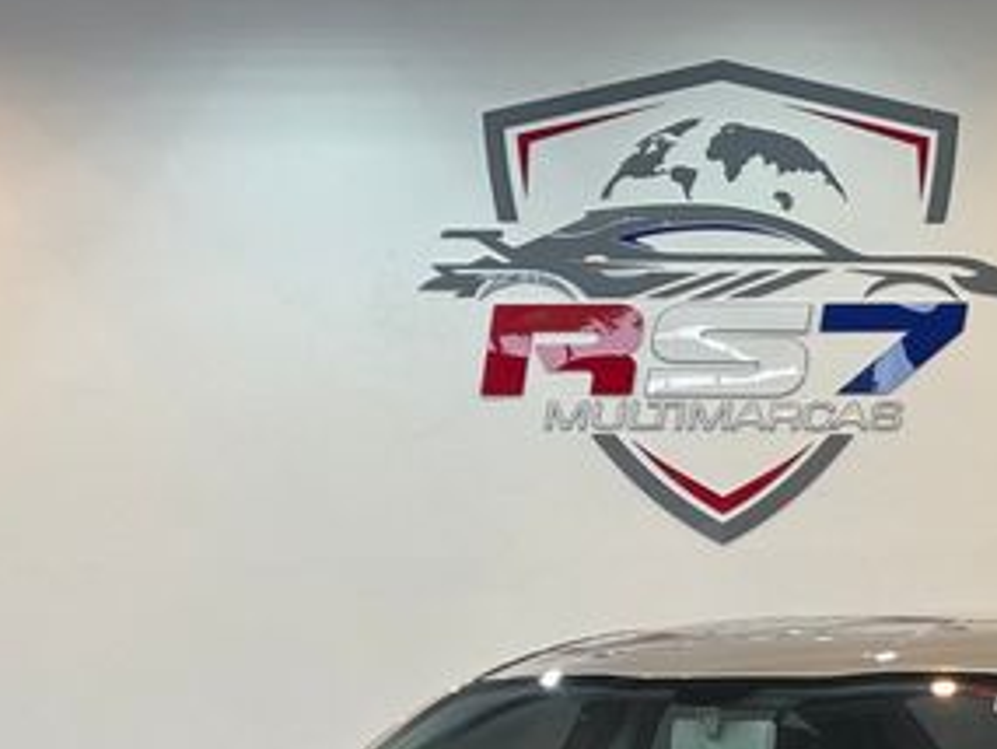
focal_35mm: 148
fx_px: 4264
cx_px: 766
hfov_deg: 13.3
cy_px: 976
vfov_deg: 9.8
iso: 32
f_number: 1.6
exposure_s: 1/120
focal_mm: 5.96
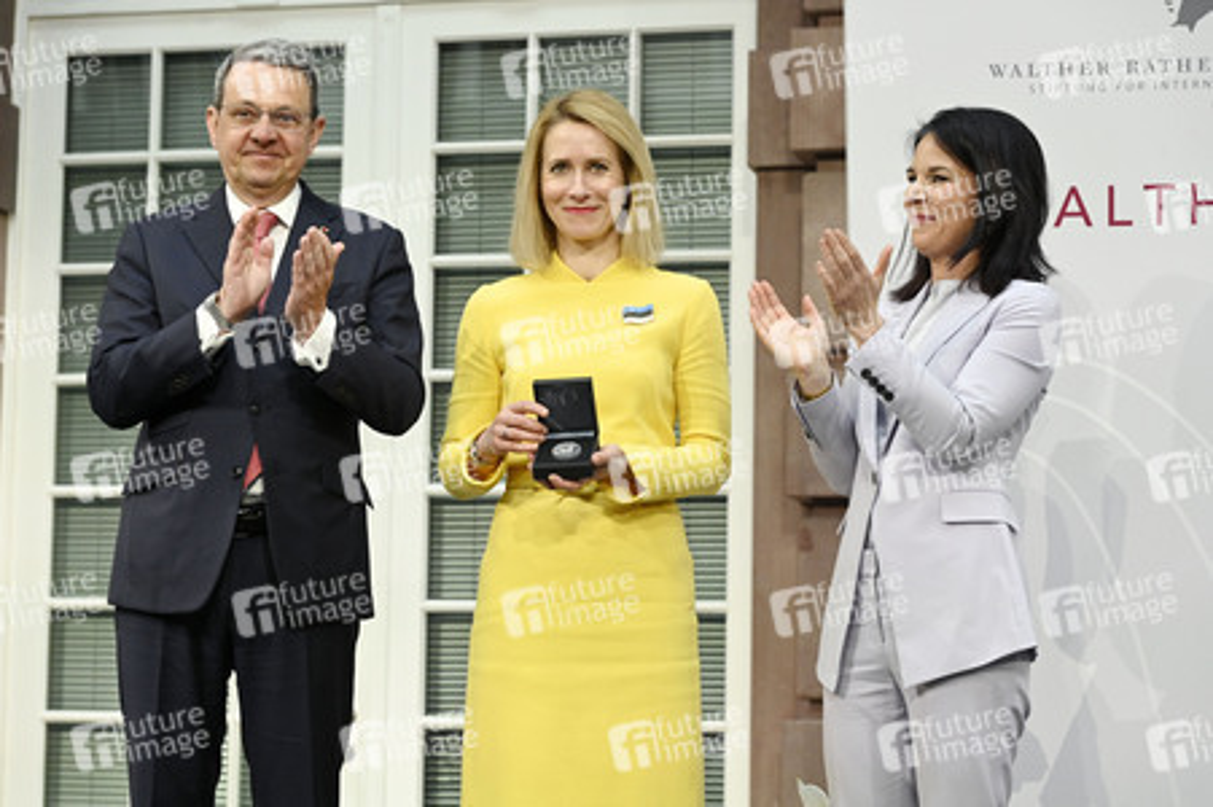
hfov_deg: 24.2
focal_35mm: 84
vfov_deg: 16.2
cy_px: 404
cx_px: 606
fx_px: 2828
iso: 4000
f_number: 5.6
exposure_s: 1/1000
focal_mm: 84
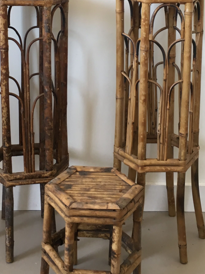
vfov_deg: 28.5
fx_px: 521
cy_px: 39
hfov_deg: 22.2
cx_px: 92
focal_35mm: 66
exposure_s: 1/33
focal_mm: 4.15
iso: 64
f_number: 2.2
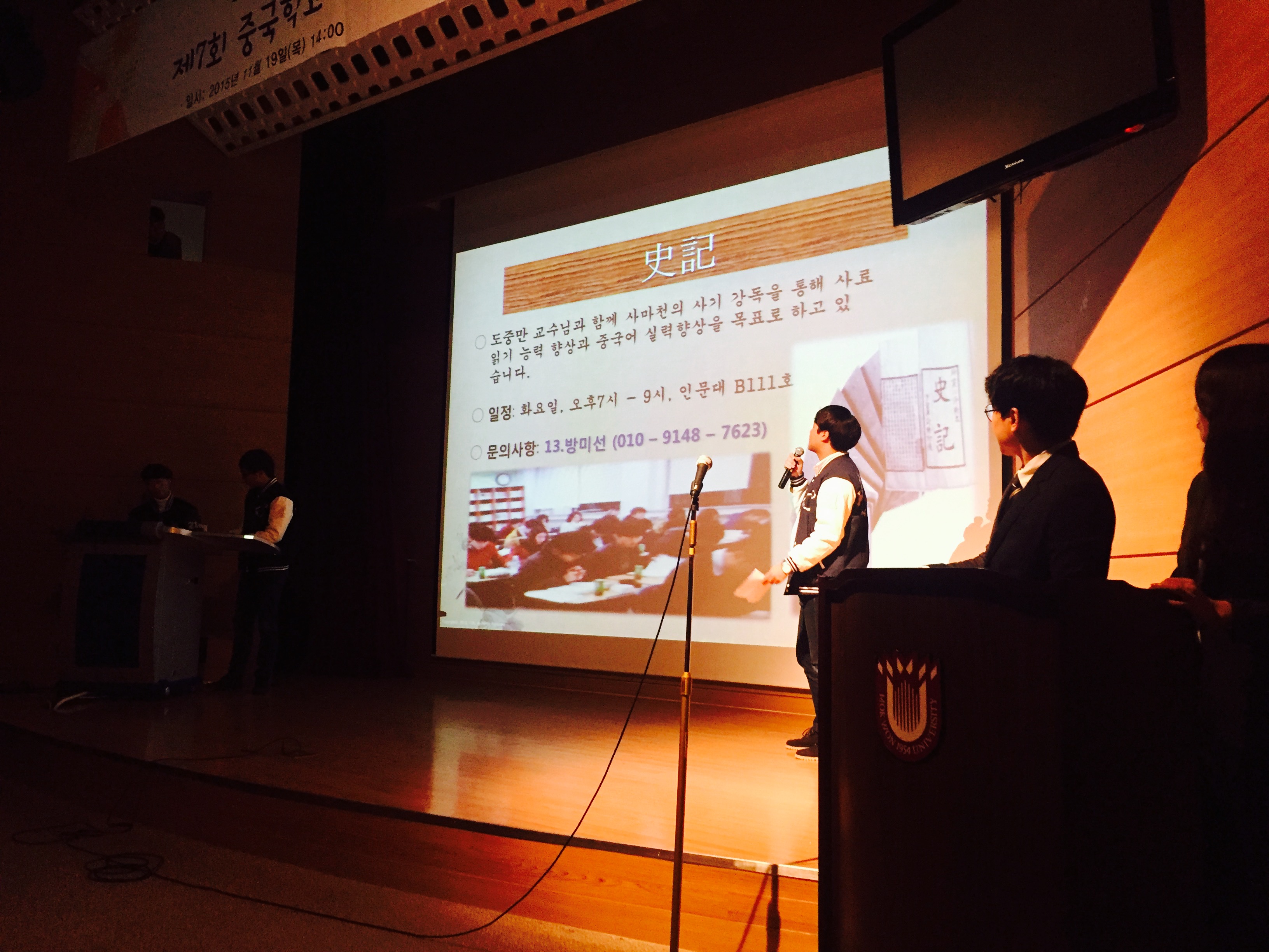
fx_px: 1063
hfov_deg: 61.7
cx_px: 634
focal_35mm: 29
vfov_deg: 48.2
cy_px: 476
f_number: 2.2
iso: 250
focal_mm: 4.15
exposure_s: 1/30
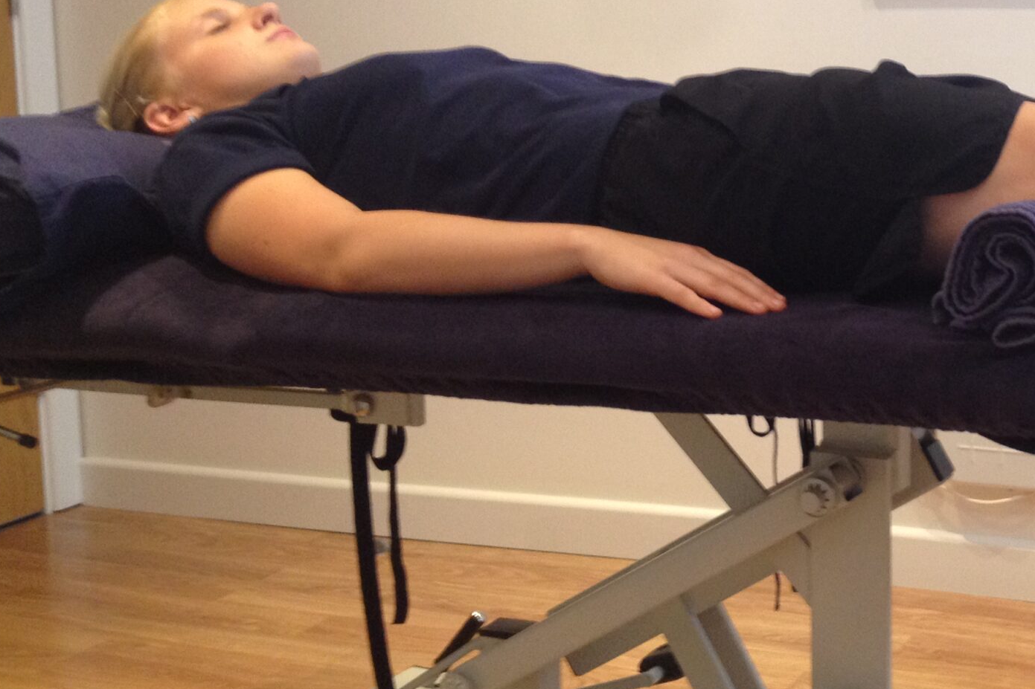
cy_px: 140
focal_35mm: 67
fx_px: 1926
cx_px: 929
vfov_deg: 20.1
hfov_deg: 28.9
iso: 160
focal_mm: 4.28
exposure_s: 1/20
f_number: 2.4
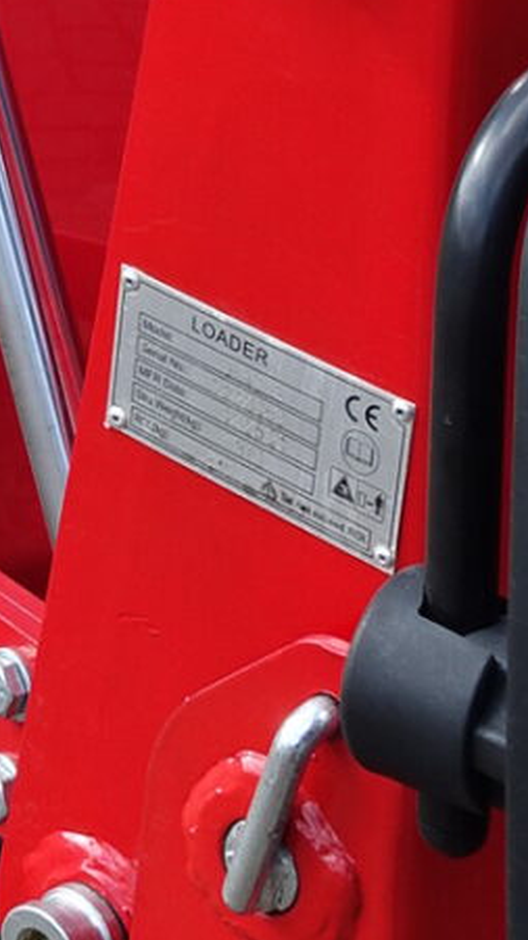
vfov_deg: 13.8
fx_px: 3561
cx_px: -775
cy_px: -597
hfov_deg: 7.8
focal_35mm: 143
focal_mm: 8.8
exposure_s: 1/160
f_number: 5.6
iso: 125
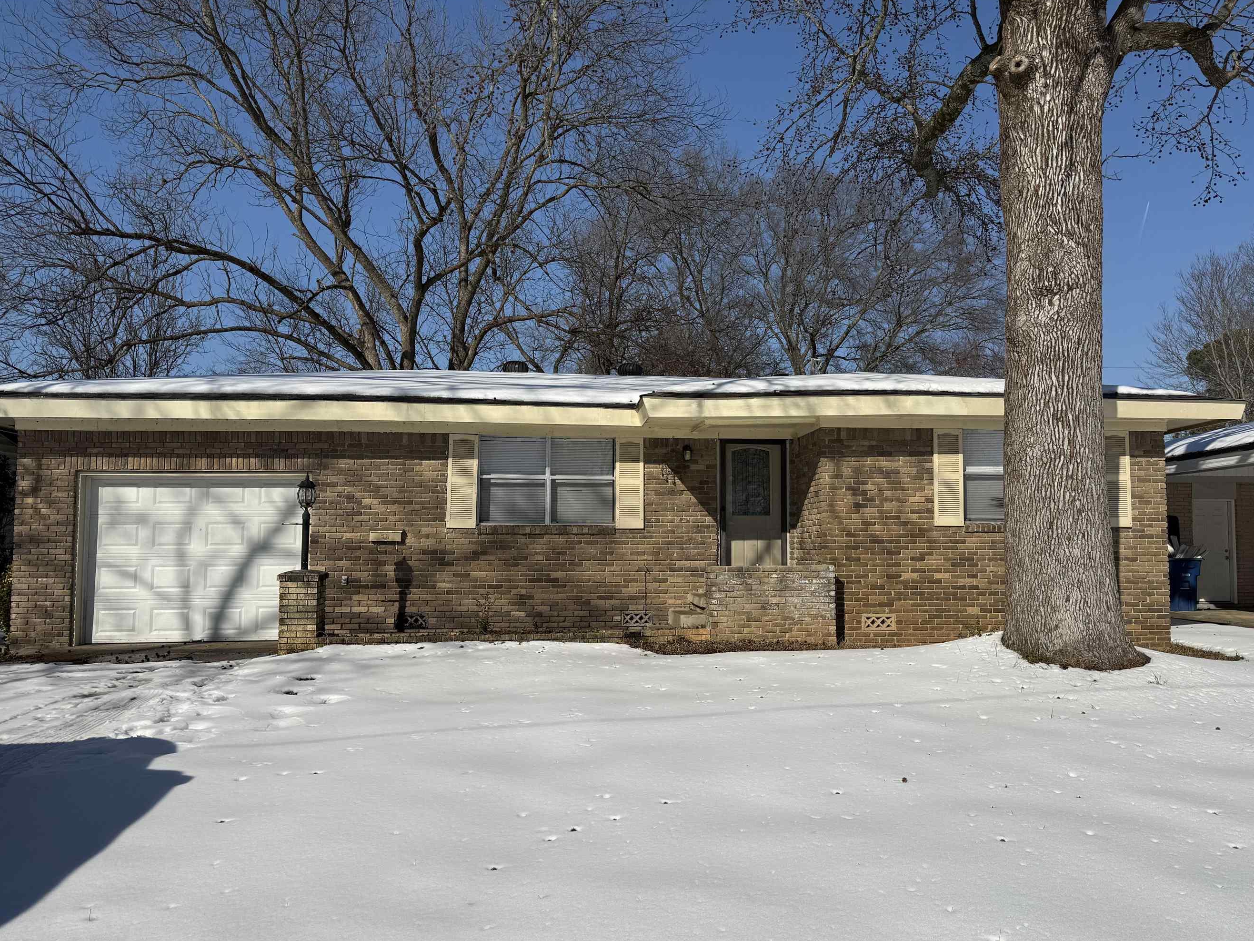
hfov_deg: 63.4
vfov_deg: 49.7
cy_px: 482
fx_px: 1014
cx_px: 677
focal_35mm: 28
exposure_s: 1/11905
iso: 80
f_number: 1.78
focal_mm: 6.76
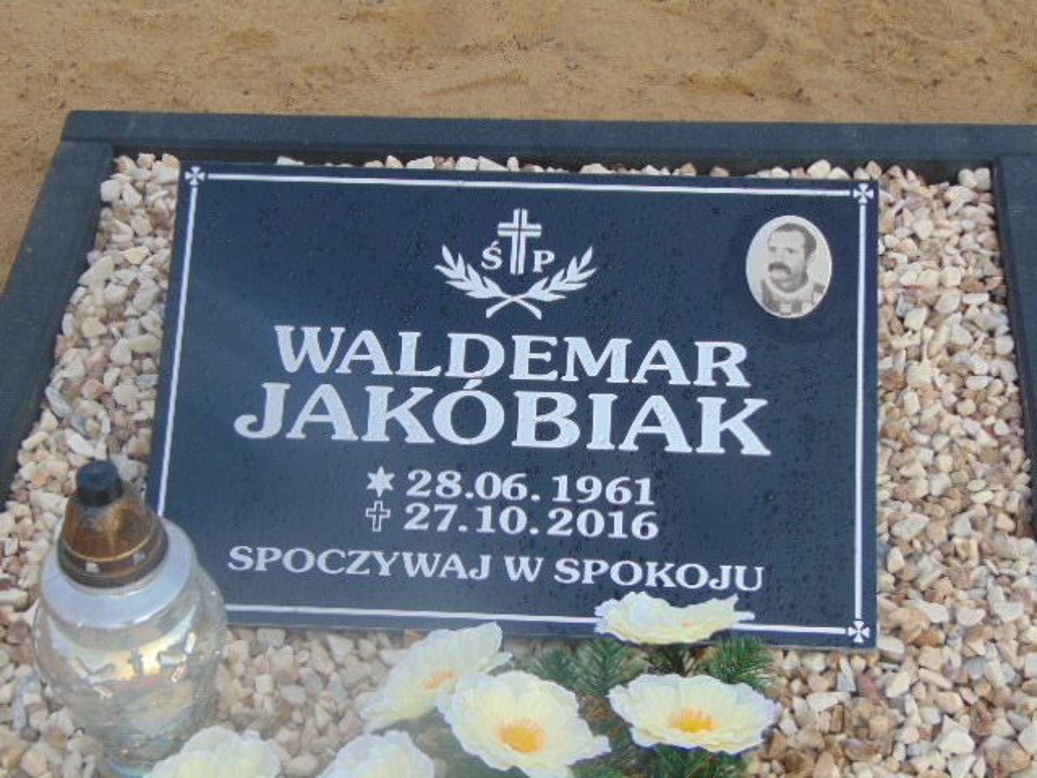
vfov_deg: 20.7
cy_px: 389
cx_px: 518
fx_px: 2127
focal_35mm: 71
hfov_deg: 27.4
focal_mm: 12.8
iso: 80
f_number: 3.7
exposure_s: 1/320
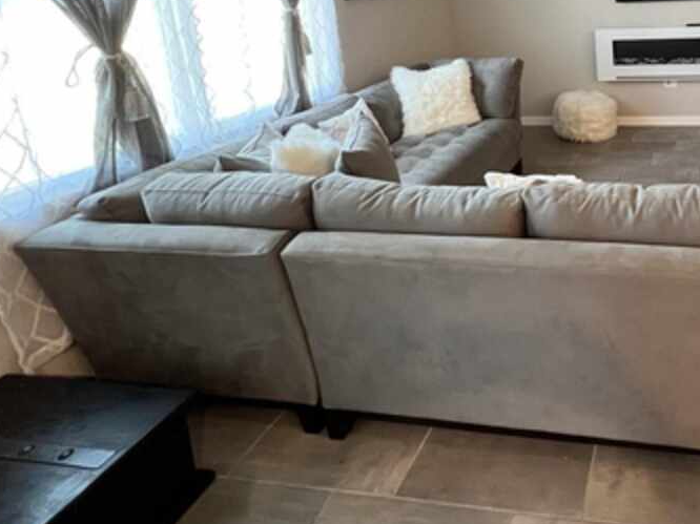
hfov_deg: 60.5
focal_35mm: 25
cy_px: 35
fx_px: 505
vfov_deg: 48.0
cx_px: 609
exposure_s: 1/60
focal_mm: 1.57
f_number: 1.8
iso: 320
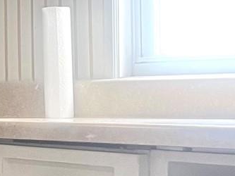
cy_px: 66
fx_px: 1087
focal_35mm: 160
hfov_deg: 11.1
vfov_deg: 9.3
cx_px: -246
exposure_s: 1/60
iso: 100
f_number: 1.6
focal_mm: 5.1
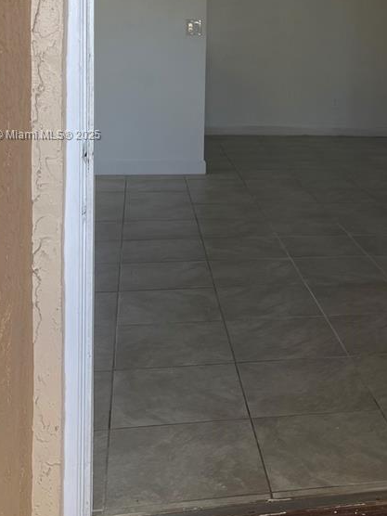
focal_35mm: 54
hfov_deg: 26.2
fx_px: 805
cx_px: 348
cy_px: 135
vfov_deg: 34.9
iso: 40
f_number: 1.6
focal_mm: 5.1
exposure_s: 1/121
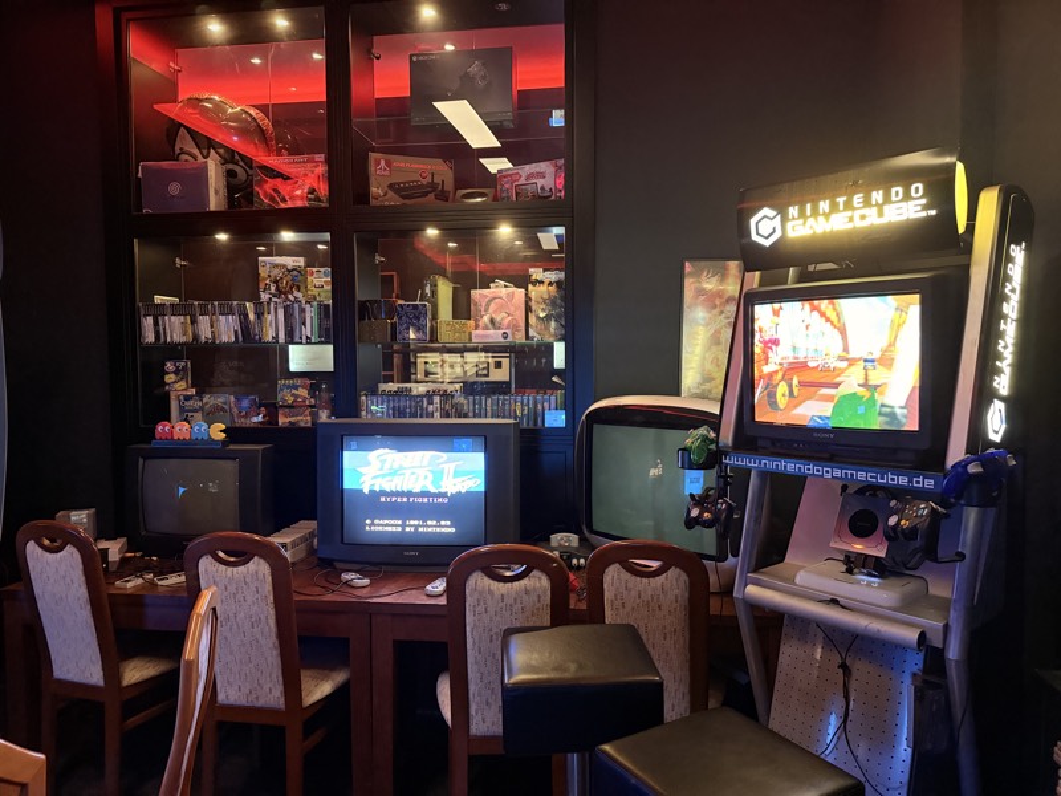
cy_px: 398
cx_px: 530
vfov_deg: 56.8
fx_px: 736
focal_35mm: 24
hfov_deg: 71.6
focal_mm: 6.76
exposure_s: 1/30
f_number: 1.78
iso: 1000
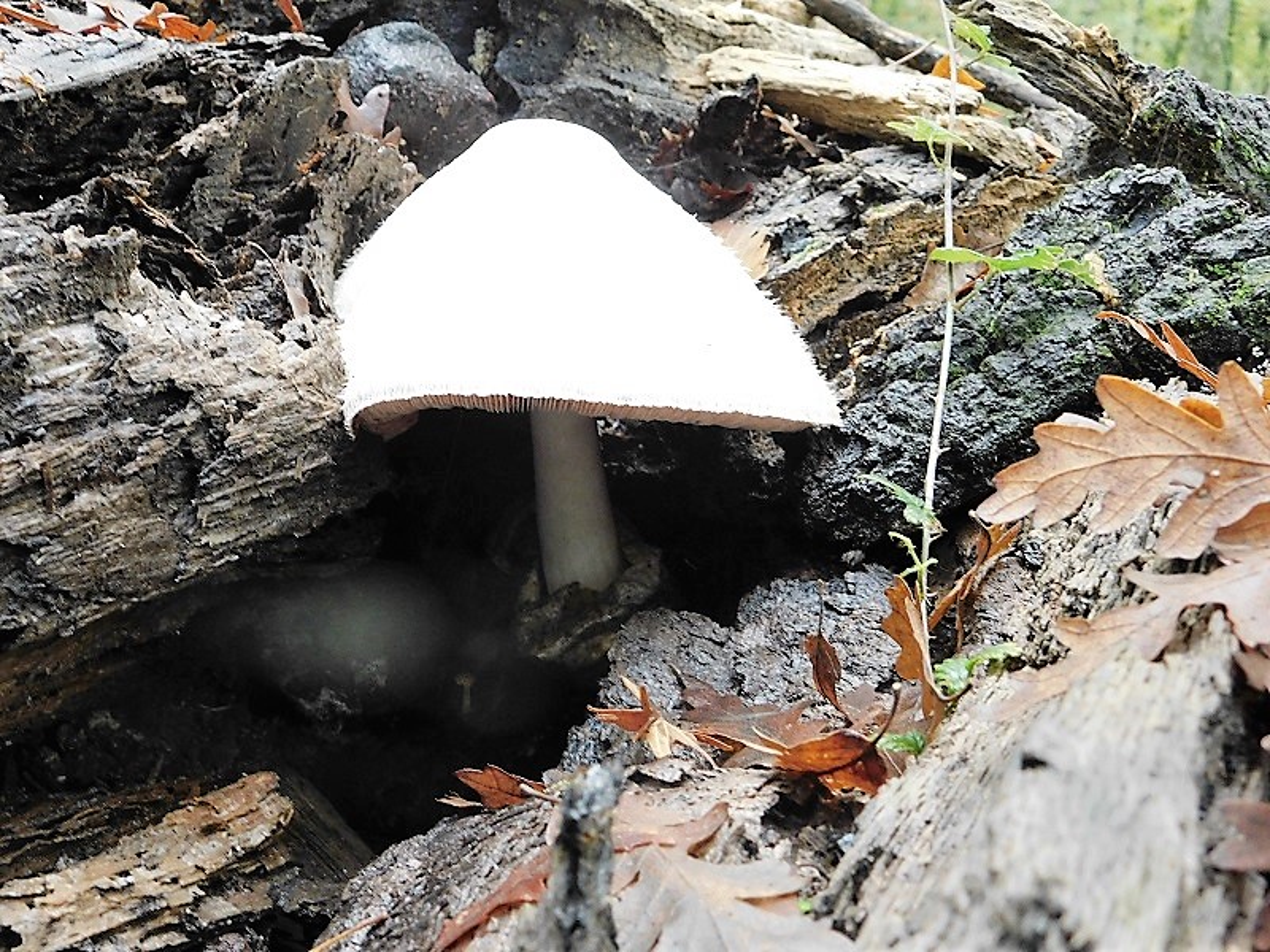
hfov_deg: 42.1
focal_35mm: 45
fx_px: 1651
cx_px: 635
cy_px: 476
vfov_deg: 32.2
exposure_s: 1/15
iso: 400
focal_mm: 8
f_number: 3.7
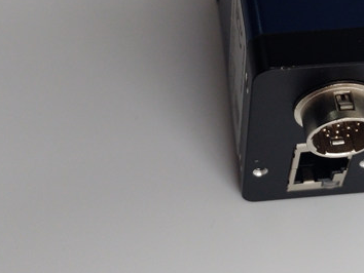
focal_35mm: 61
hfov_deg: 31.4
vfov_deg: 23.6
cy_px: 40
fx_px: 642
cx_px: 250
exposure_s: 1/33
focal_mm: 3.79
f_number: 2
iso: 148
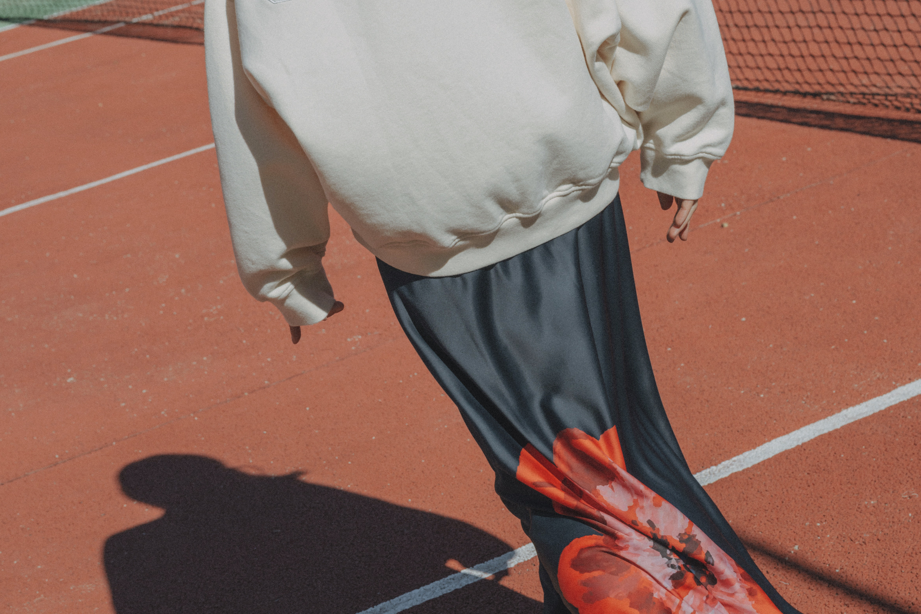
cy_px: 239
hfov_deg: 24.5
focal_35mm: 83
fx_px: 2123
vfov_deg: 16.4
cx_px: 461
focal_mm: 55
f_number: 8
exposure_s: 1/1250
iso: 125
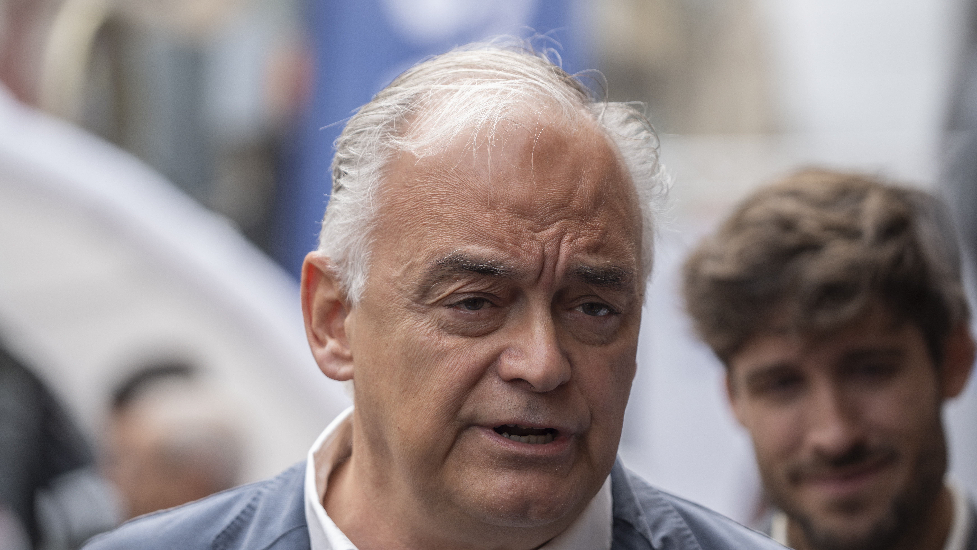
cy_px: 296
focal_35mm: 177
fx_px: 4585
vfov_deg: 6.9
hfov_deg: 12.2
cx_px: 489
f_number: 4
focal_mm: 168
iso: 320
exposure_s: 1/640
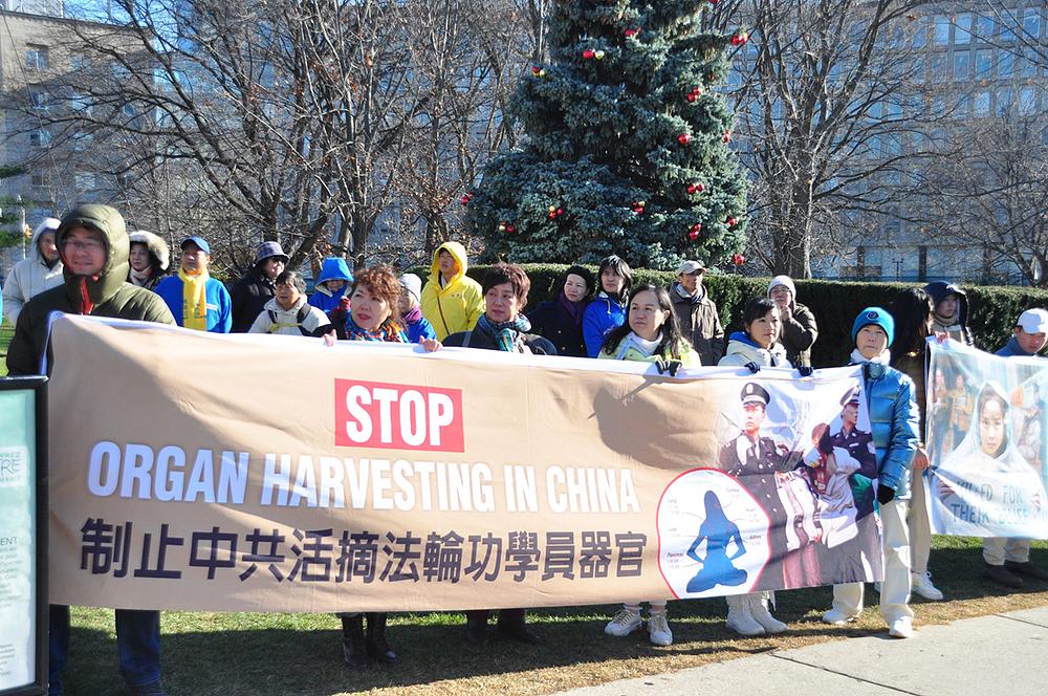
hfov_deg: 41.2
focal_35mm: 48
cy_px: 348
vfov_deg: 28.0
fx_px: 1396
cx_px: 524
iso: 500
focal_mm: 32
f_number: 6.3
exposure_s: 1/800
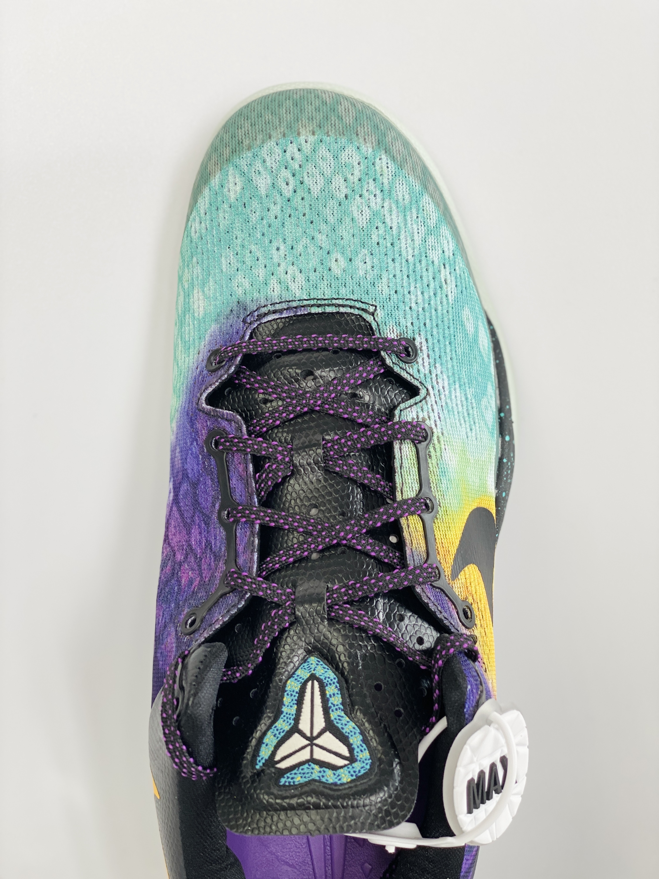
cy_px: 440
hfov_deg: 28.0
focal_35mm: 52
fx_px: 1320
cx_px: 330
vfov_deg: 36.8
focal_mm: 6
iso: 50
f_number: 2
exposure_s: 1/100
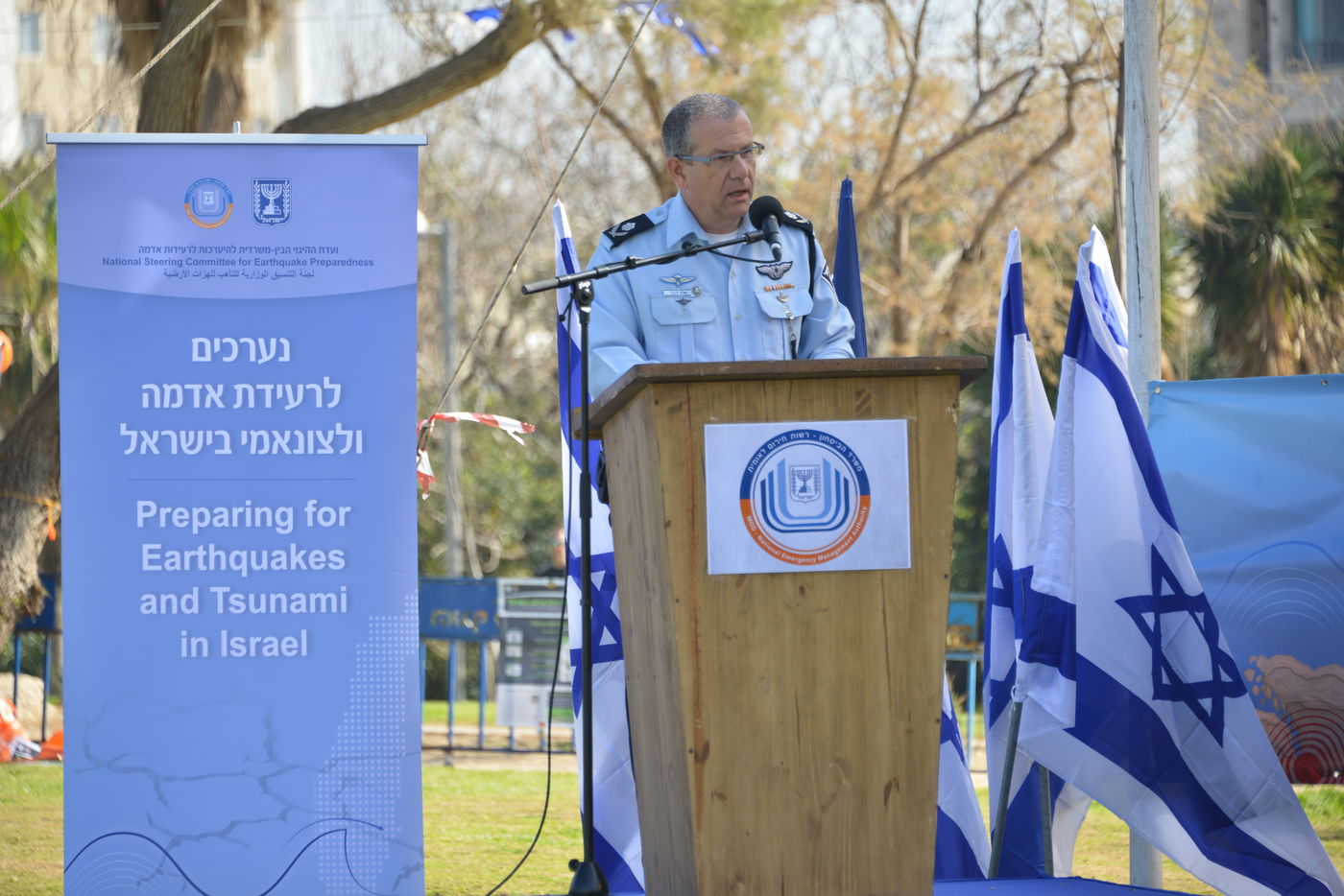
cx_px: 672
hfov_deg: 10.3
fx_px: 7468
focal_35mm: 200
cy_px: 448
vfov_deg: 6.9
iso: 320
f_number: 5.6
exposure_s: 1/500
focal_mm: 200
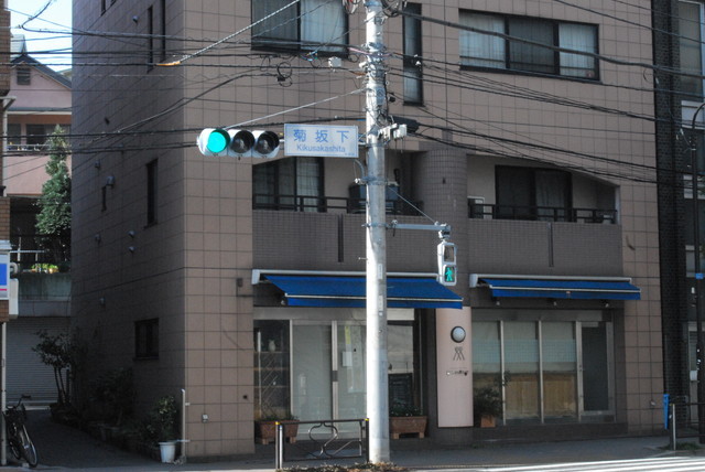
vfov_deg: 18.2
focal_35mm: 75
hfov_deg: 27.0
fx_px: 1470
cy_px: 236
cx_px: 352
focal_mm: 50
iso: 1600
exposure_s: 1/90
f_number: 22
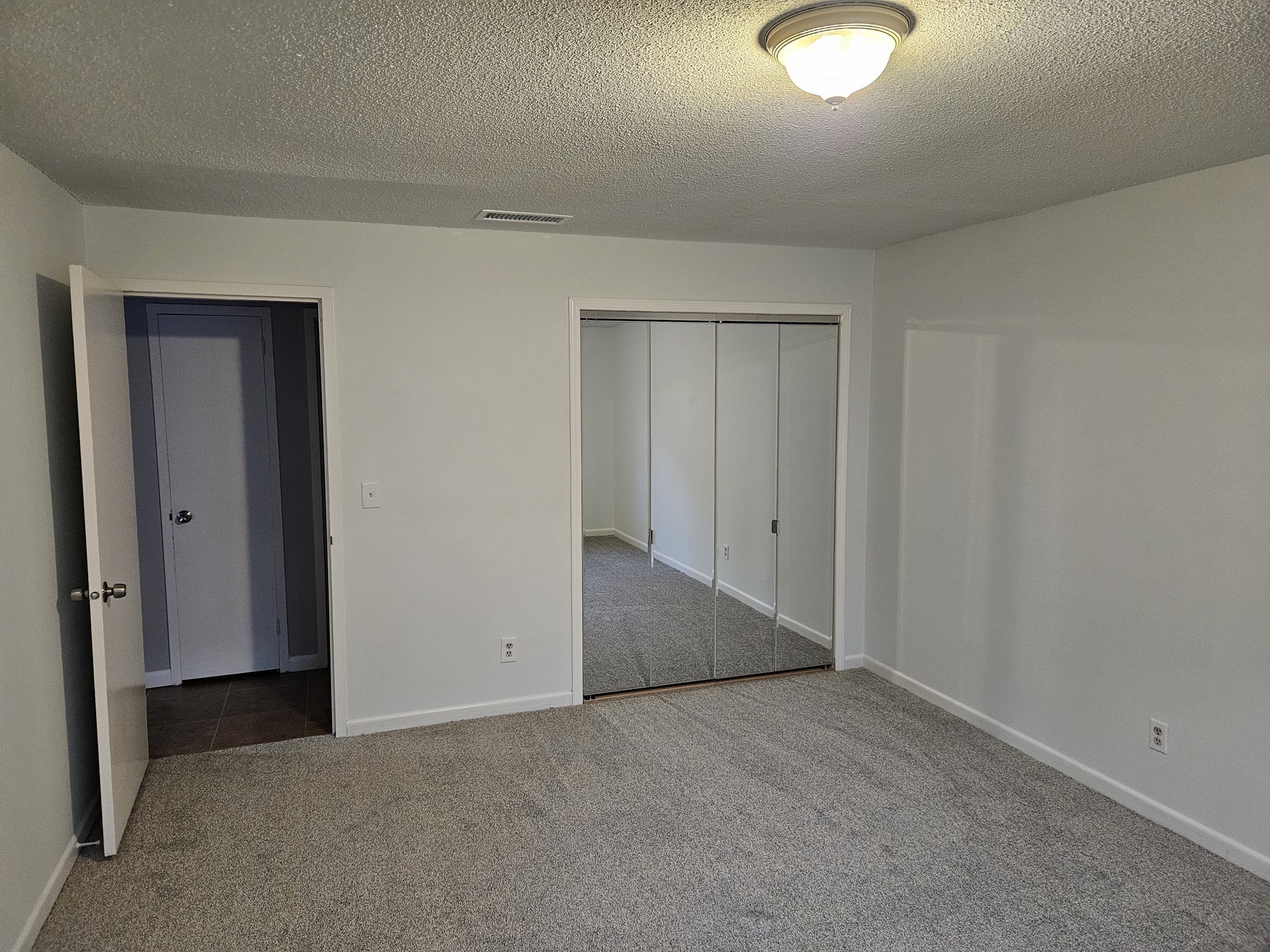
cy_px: 476
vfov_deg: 58.9
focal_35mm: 23
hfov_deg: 73.9
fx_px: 844
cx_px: 635
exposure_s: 1/60
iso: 640
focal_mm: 5.4
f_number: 1.8
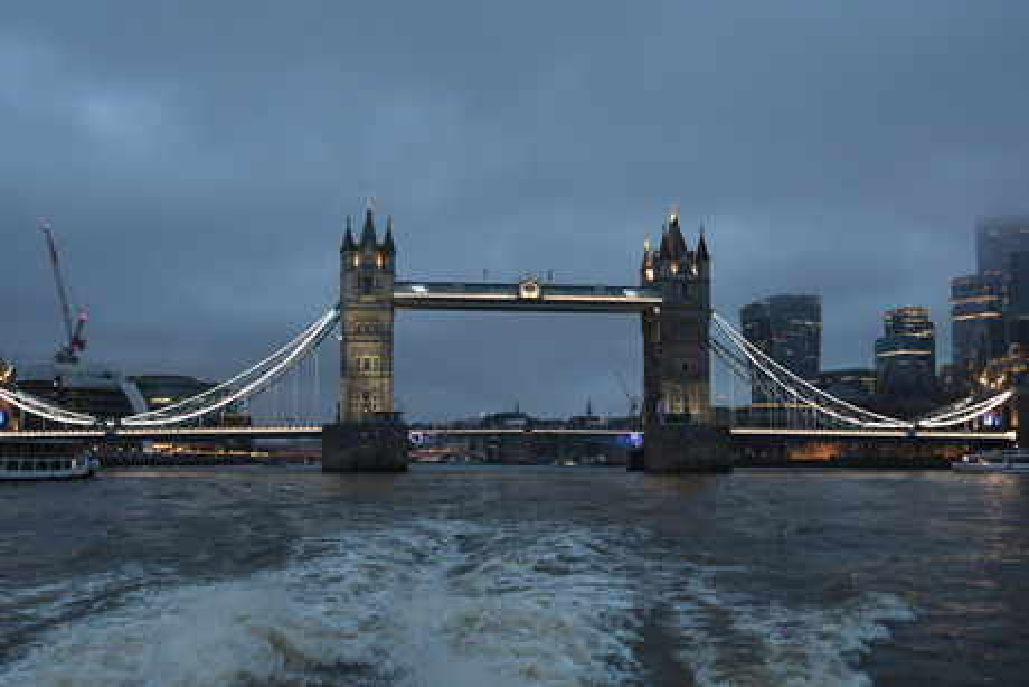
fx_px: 1029
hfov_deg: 53.1
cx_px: 514
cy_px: 344
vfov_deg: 36.9
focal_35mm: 36
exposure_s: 1/125
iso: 1250
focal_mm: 24
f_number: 3.5
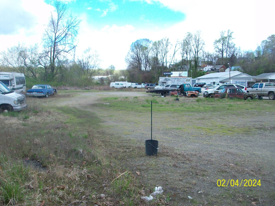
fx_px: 270
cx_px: 138
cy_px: 103
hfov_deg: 54.0
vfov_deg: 41.8
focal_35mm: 34
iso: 80
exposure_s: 1/500
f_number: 2.8
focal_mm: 5.7
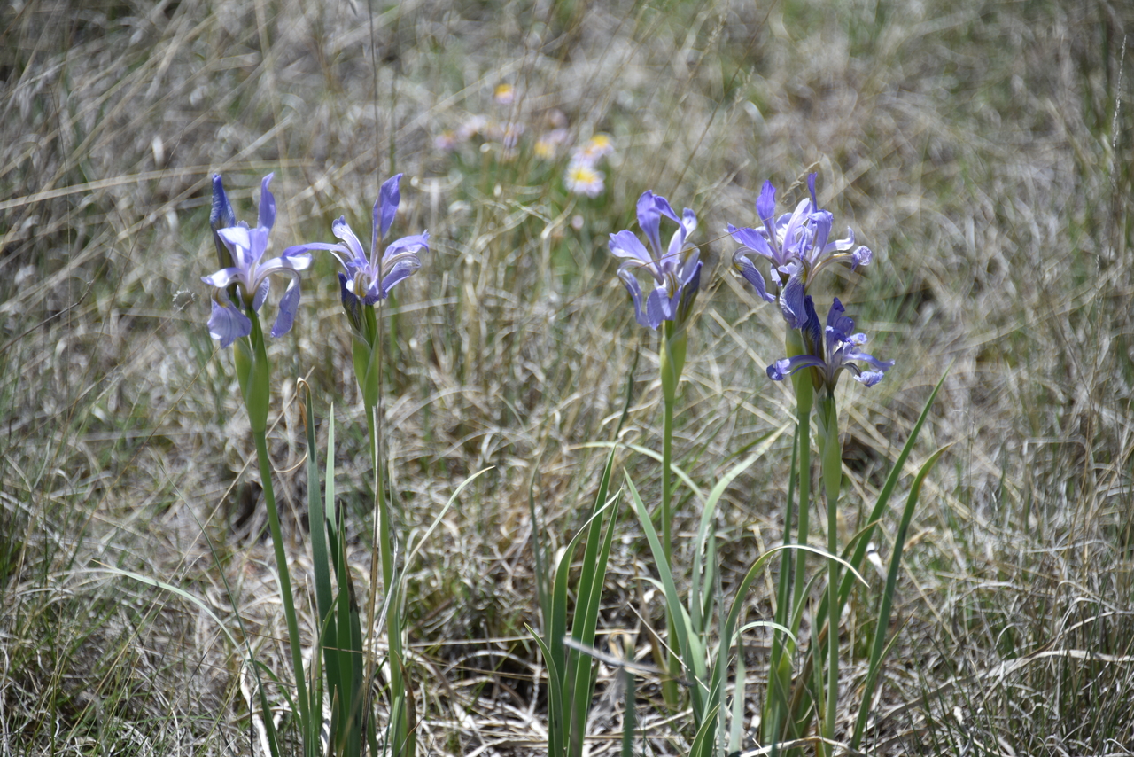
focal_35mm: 300
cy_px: 378
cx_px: 567
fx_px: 9452
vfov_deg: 4.6
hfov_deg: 6.9
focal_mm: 300
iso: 125
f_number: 5.6
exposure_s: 1/640
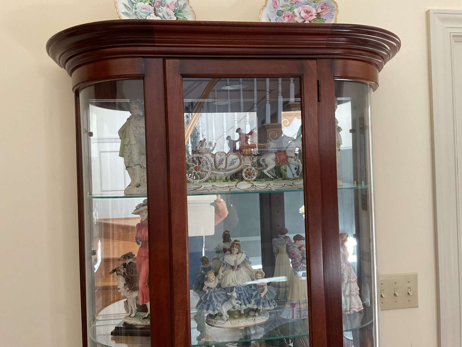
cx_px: 231
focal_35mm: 29
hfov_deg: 61.7
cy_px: 174
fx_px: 387
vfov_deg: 48.2
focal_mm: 3
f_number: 1.8
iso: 125
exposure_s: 1/60
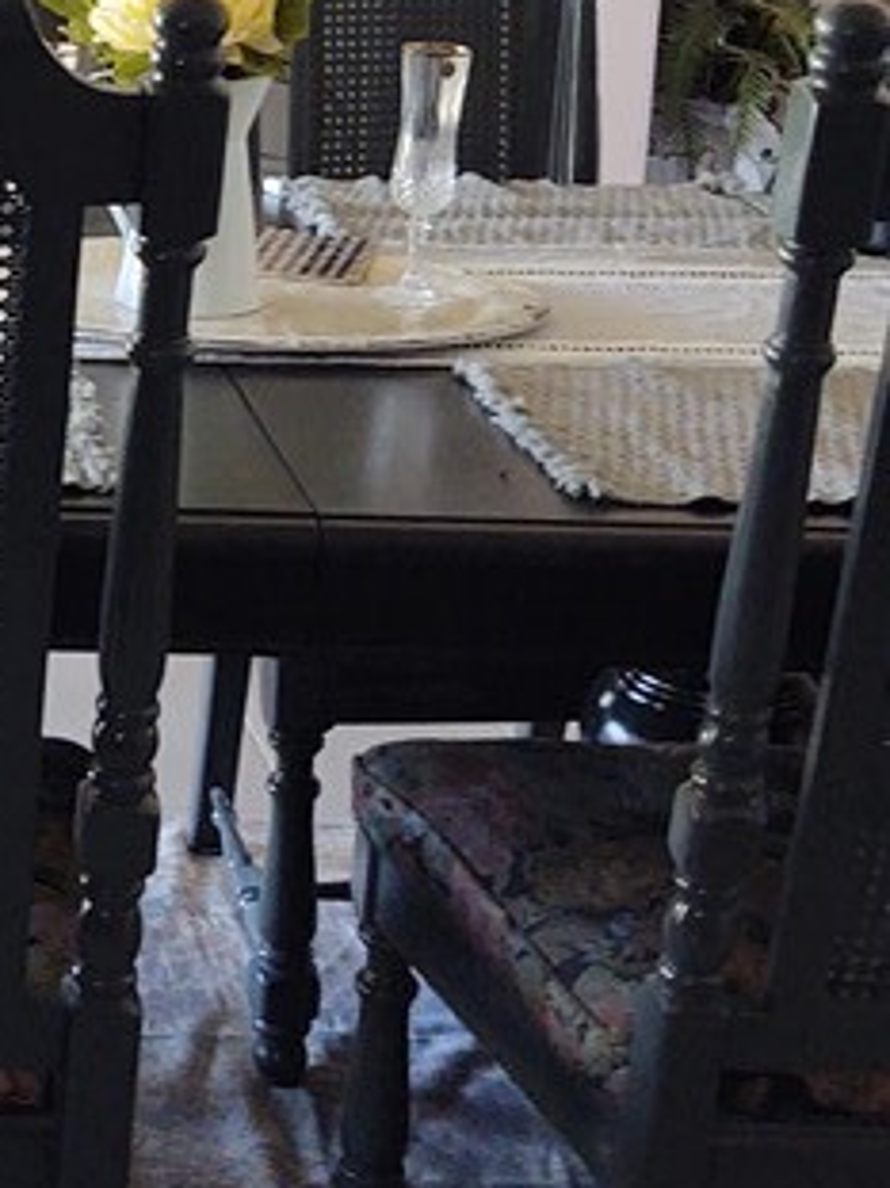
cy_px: 294
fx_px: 3053
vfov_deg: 21.8
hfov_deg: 15.3
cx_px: -455
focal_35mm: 89
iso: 250
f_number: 1.7
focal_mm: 4.75
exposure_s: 1/60
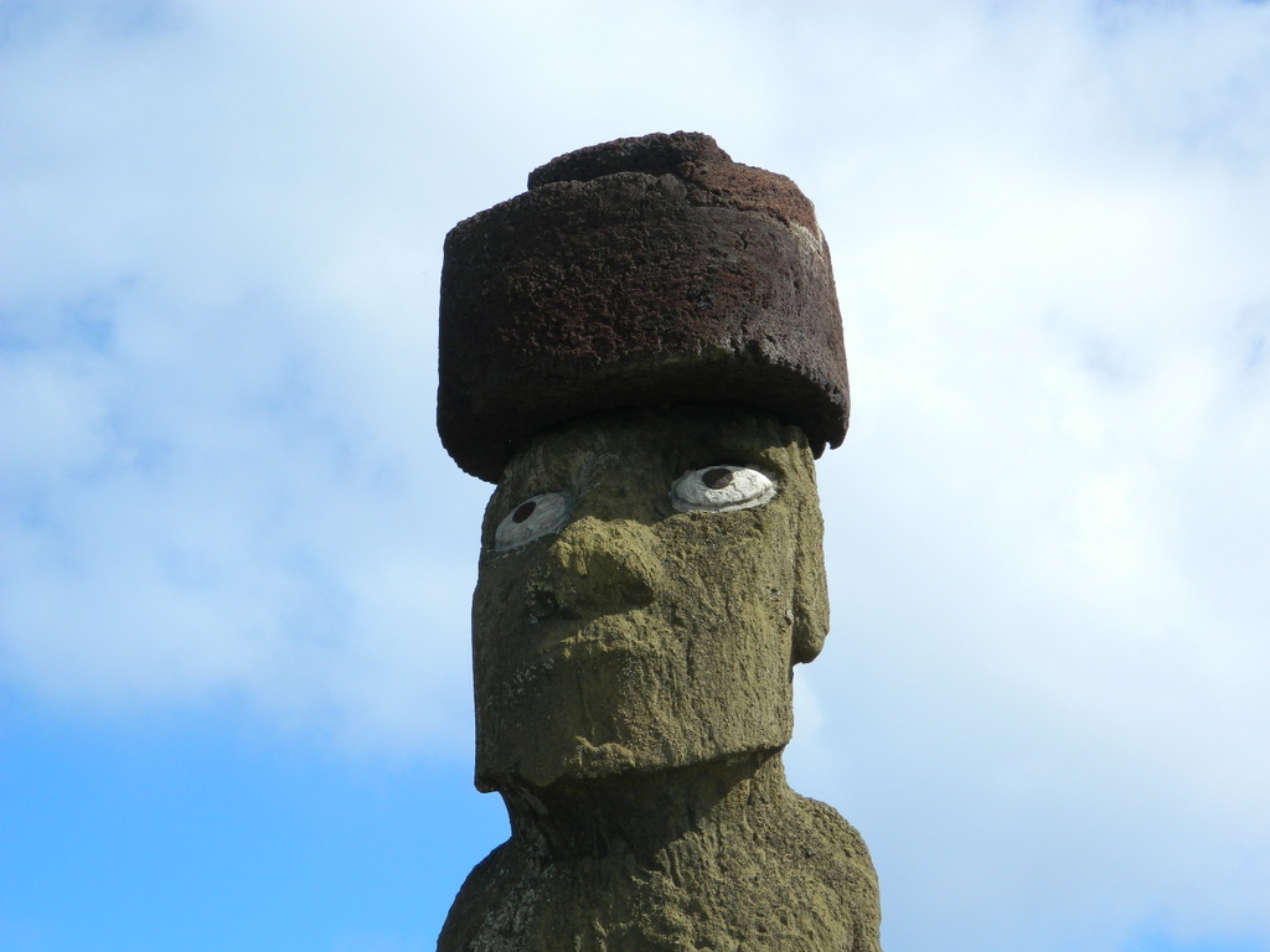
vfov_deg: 17.6
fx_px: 3082
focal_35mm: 84
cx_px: 635
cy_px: 476
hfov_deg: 23.3
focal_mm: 15.1
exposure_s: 1/800
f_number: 4.2
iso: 110
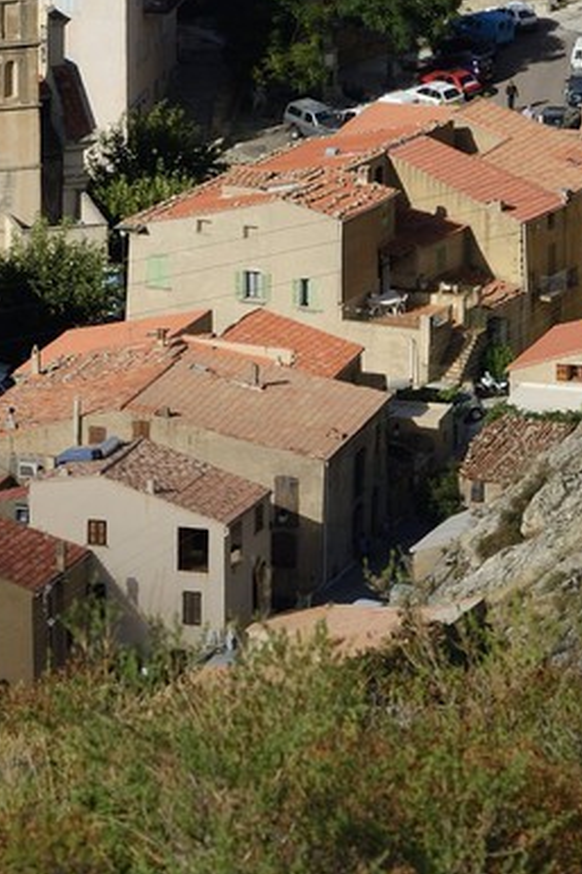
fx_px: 11261
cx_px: -25
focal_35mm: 464
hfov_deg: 3.0
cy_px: -863
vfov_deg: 4.4
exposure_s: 1/640
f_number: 10
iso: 200
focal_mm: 112
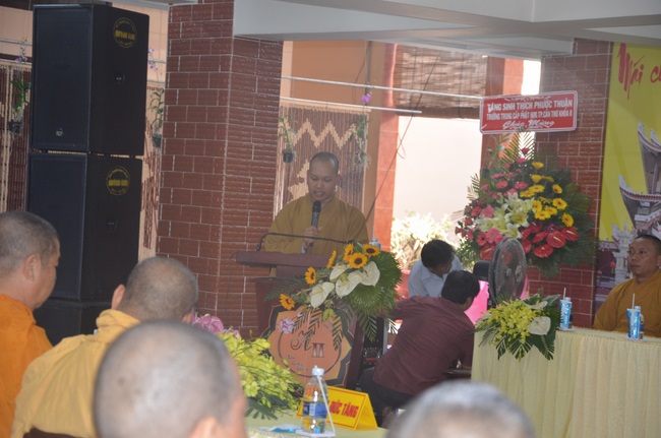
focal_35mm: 105
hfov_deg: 19.5
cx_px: 330
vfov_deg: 13.0
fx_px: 1925
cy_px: 219
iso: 800
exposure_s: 1/60
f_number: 5.3
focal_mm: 70
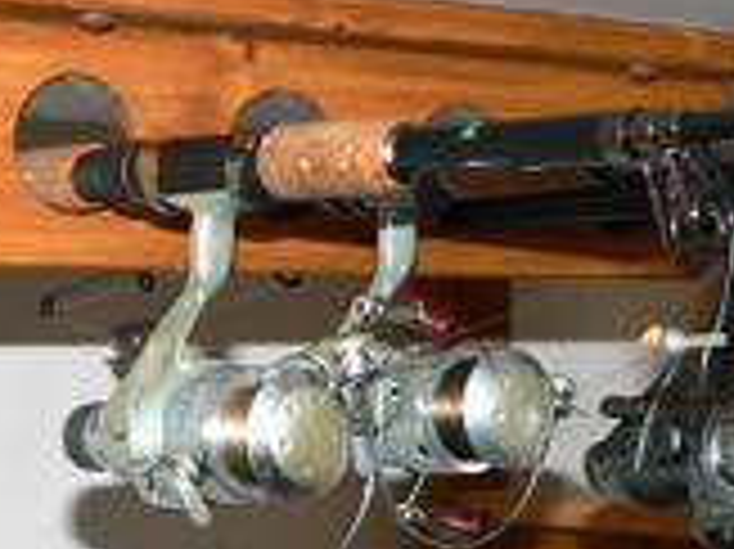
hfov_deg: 18.5
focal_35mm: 106
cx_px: 450
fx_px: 2246
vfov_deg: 13.9
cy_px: 333
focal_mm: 8
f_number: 2.8
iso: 100
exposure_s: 1/60
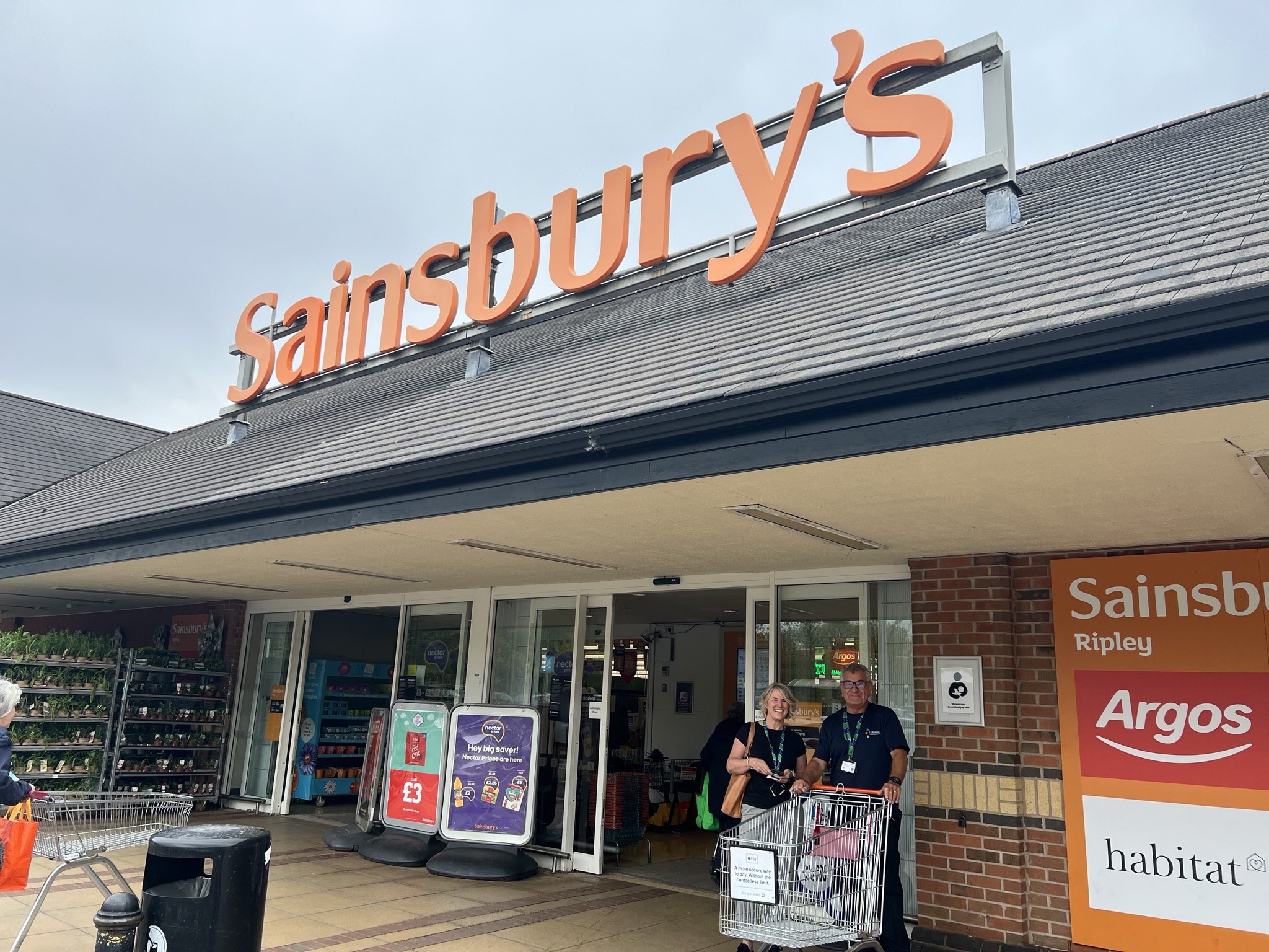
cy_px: 476
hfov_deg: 67.3
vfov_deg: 53.1
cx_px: 634
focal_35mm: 26
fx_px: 953
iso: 50
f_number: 1.5
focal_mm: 5.7
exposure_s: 1/991
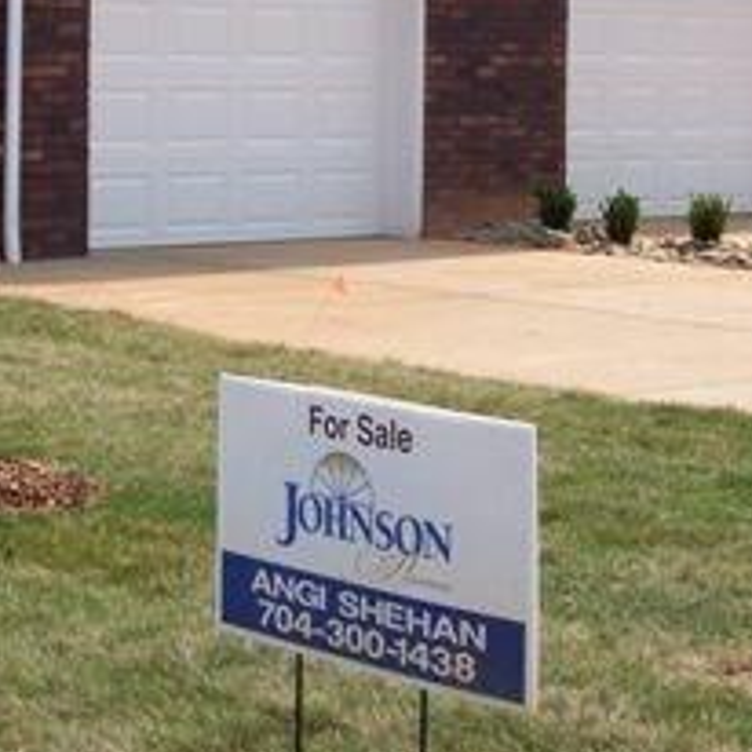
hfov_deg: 16.2
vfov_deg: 16.1
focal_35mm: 107
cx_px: 168
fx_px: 2630
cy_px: 77
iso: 100
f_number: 4
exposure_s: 1/500
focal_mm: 8
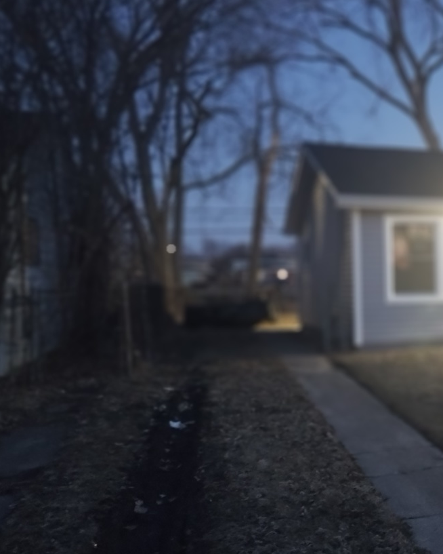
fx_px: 704
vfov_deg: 42.9
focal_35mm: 43
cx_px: 473
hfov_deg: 31.4
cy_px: 283
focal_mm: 4.71
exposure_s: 1/20
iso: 1188
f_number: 1.7
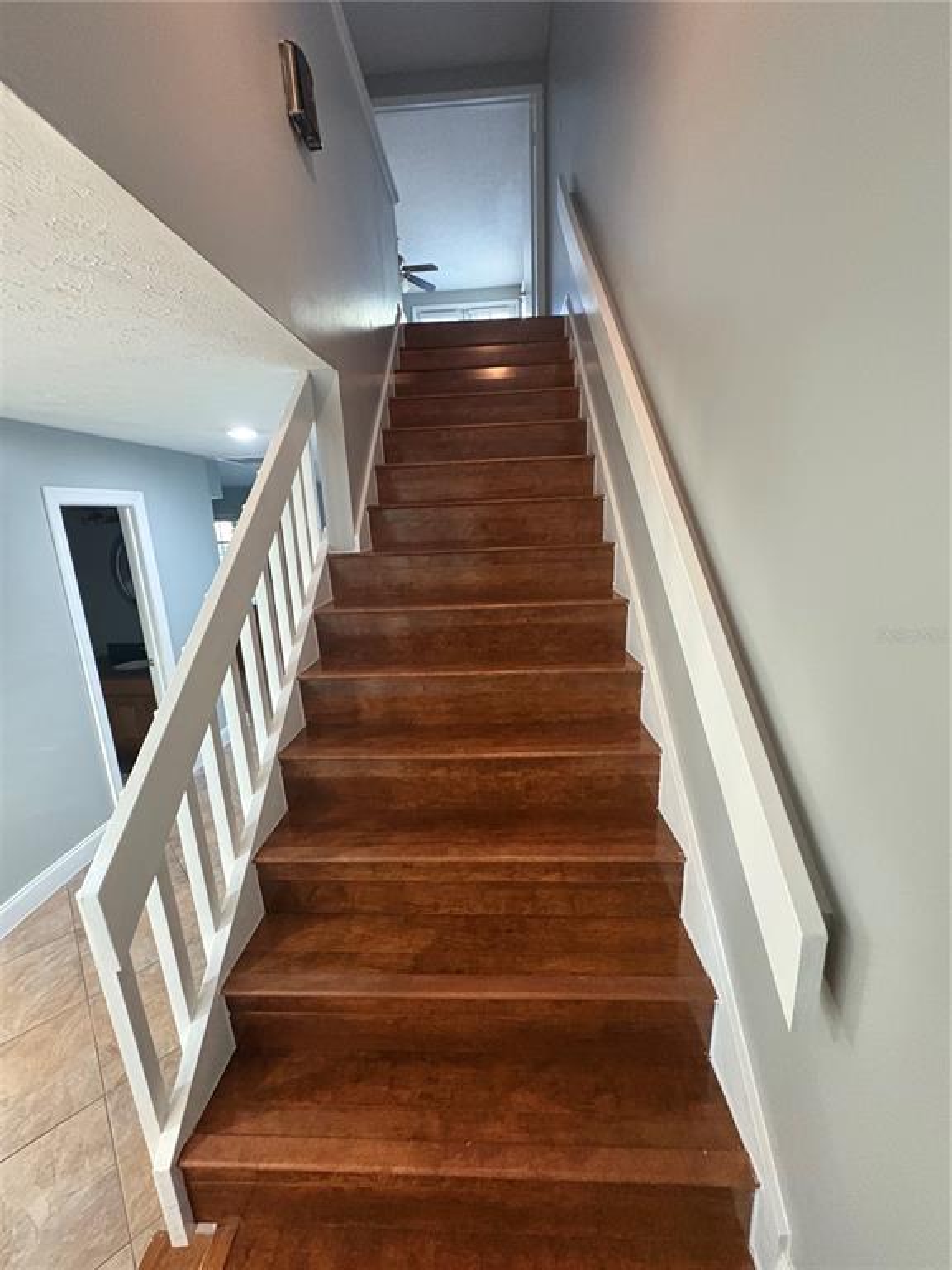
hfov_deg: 85.7
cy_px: 635
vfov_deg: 102.1
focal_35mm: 14
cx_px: 476
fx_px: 513
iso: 1000
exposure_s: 1/40
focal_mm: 2.22
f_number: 2.2
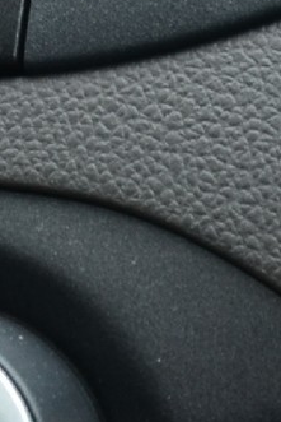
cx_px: -366
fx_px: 4234
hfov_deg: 3.7
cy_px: -106
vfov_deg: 5.7
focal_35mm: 362
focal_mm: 32
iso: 400
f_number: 8
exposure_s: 1/20
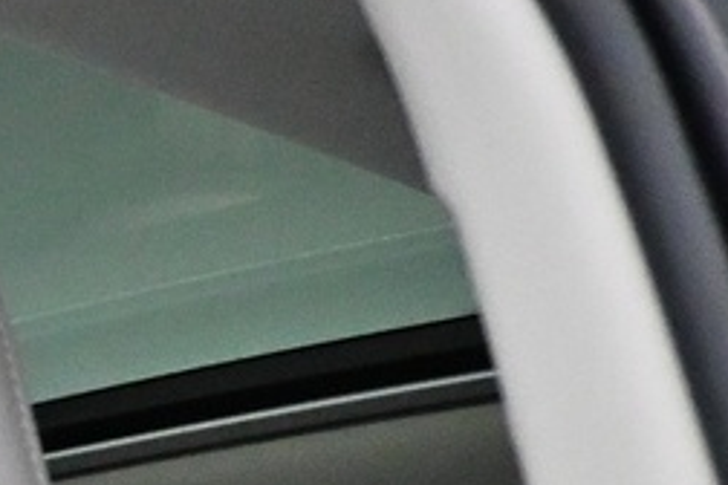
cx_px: -974
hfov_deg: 11.3
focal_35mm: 154
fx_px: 3114
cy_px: 621
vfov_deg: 8.8
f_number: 3.5
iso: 3200
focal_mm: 16
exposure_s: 1/80
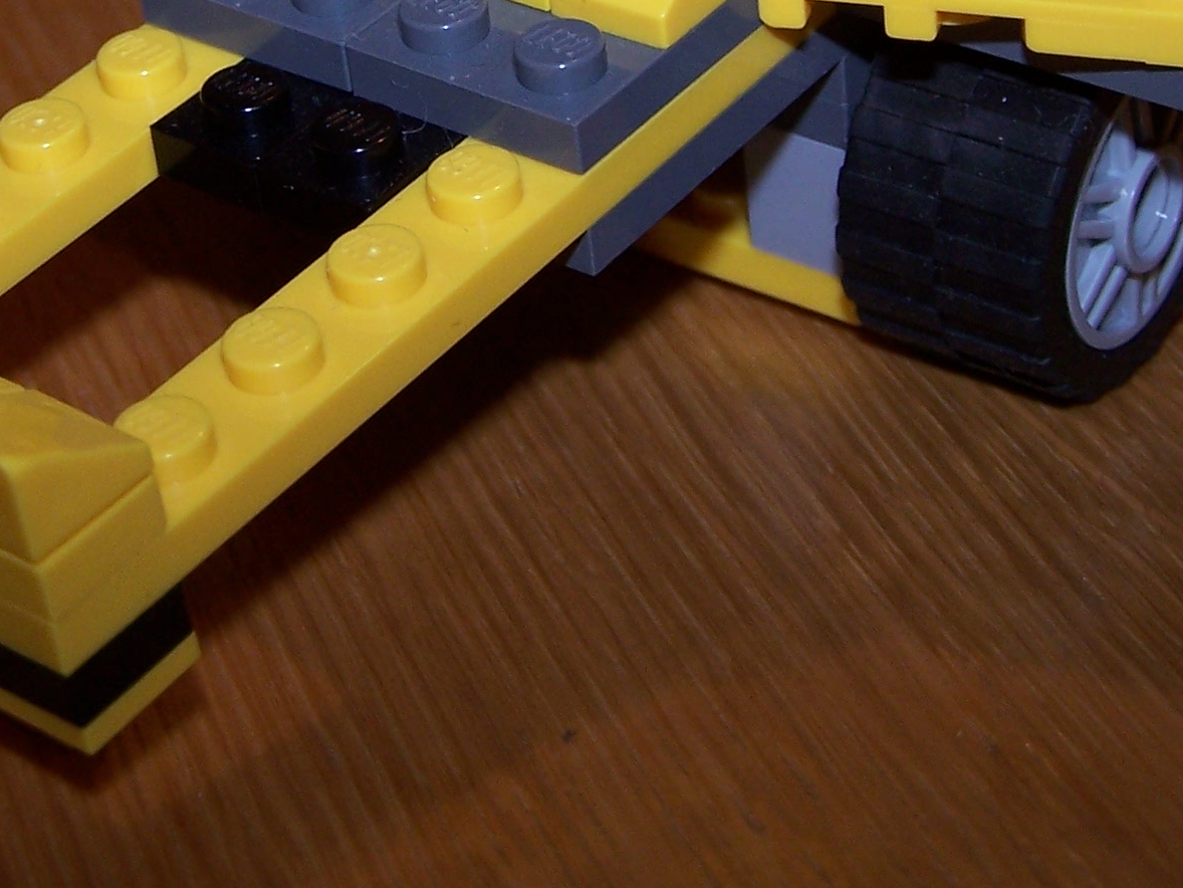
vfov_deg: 15.4
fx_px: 3213
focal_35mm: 94
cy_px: -60
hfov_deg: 20.9
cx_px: 526
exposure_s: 1/60
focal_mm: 7.1
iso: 80
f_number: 2.9
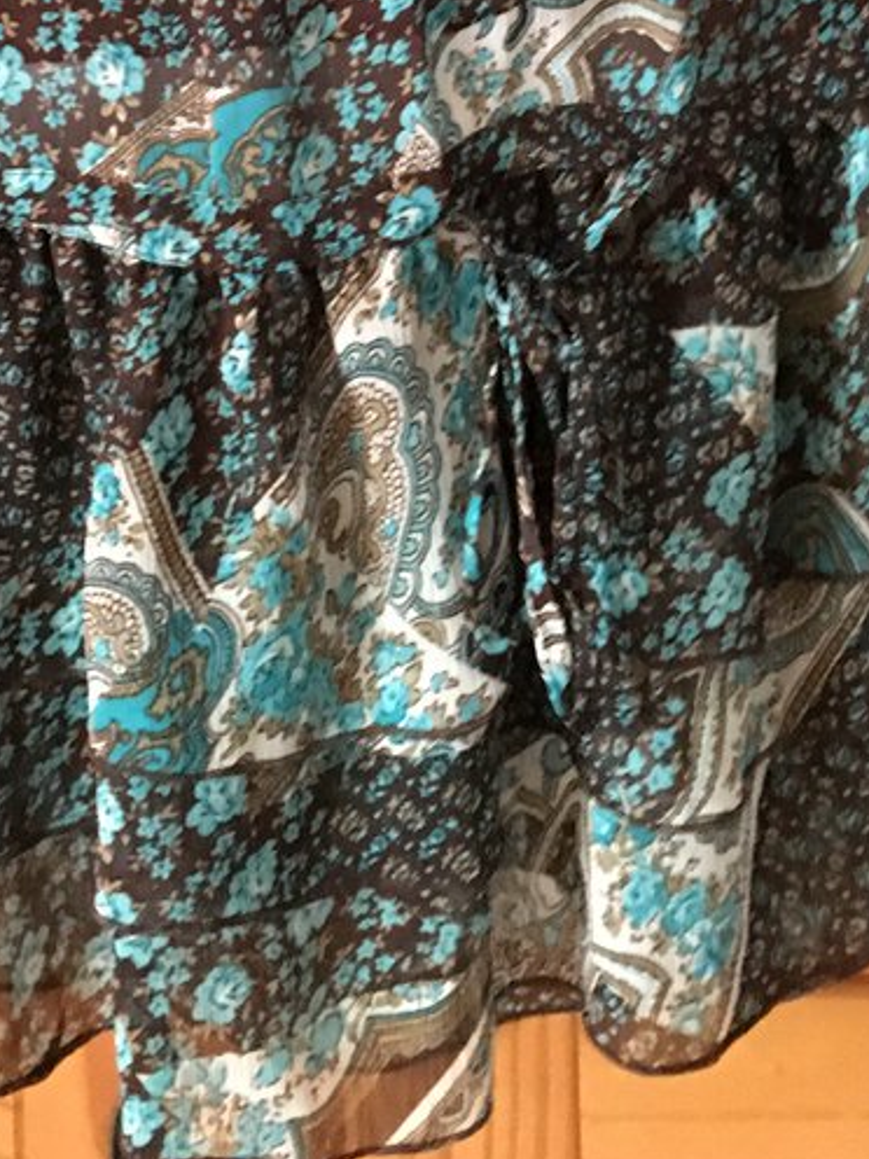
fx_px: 2611
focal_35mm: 78
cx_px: 404
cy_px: -300
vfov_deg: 22.6
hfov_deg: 18.9
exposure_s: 1/17
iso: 400
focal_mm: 4.15
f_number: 2.2
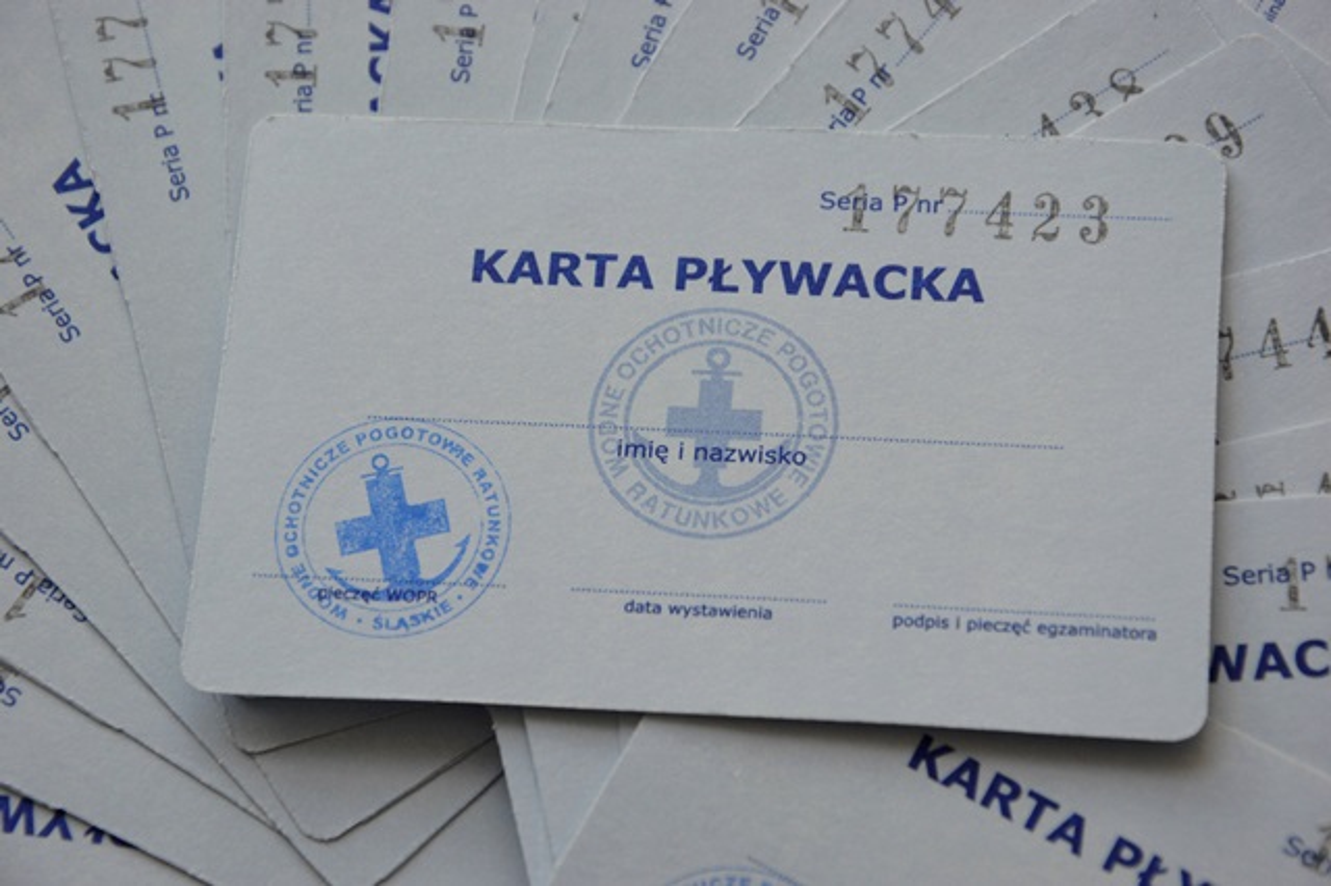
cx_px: 666
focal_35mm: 147
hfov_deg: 14.0
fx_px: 5432
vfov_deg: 9.3
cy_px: 443
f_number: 8
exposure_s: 1/80
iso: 400
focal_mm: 98
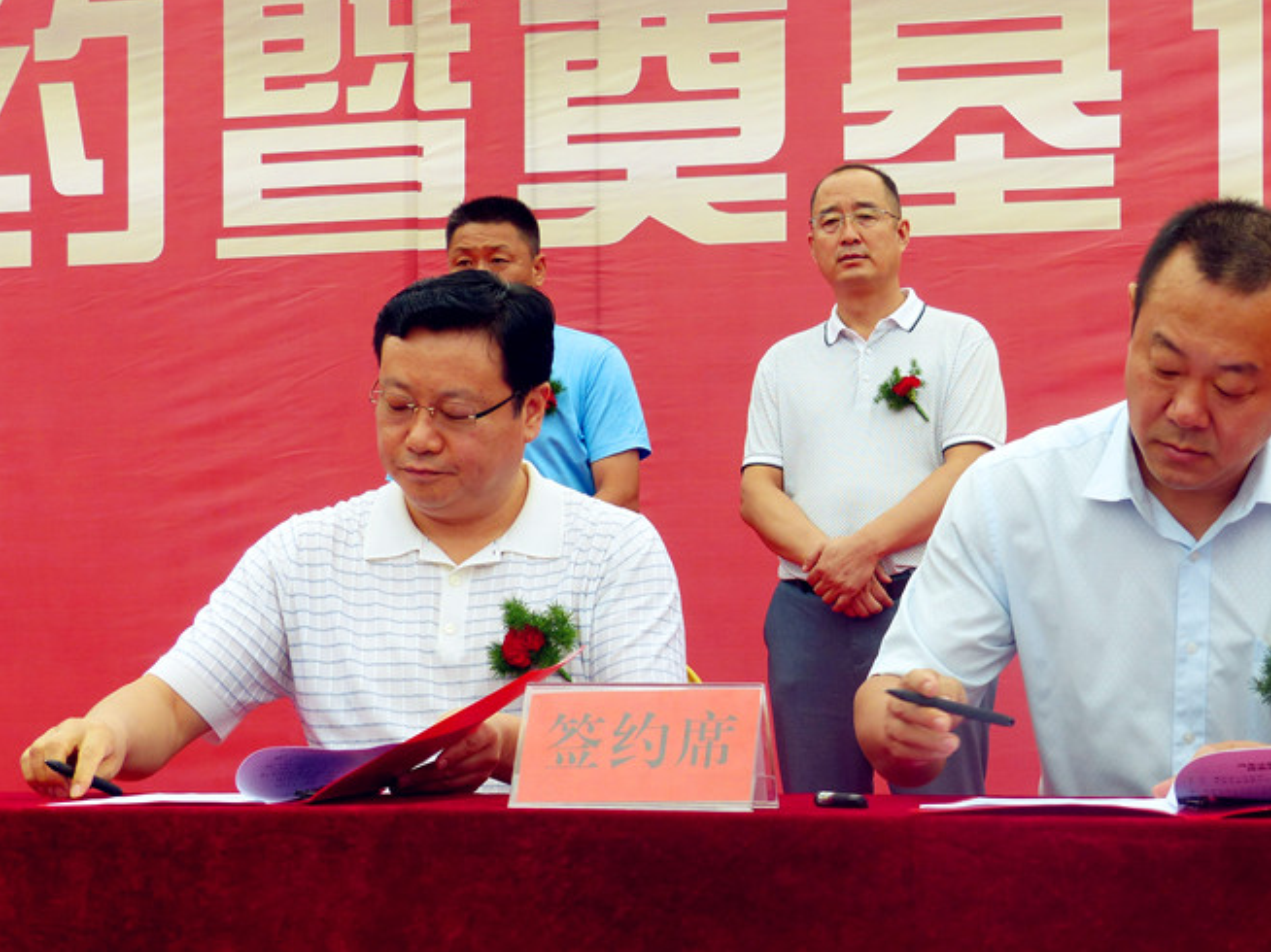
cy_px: 617
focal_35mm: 84
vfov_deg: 17.5
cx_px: 826
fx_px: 3083
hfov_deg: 23.2
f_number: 4
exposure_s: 1/125
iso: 100
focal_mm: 10.9
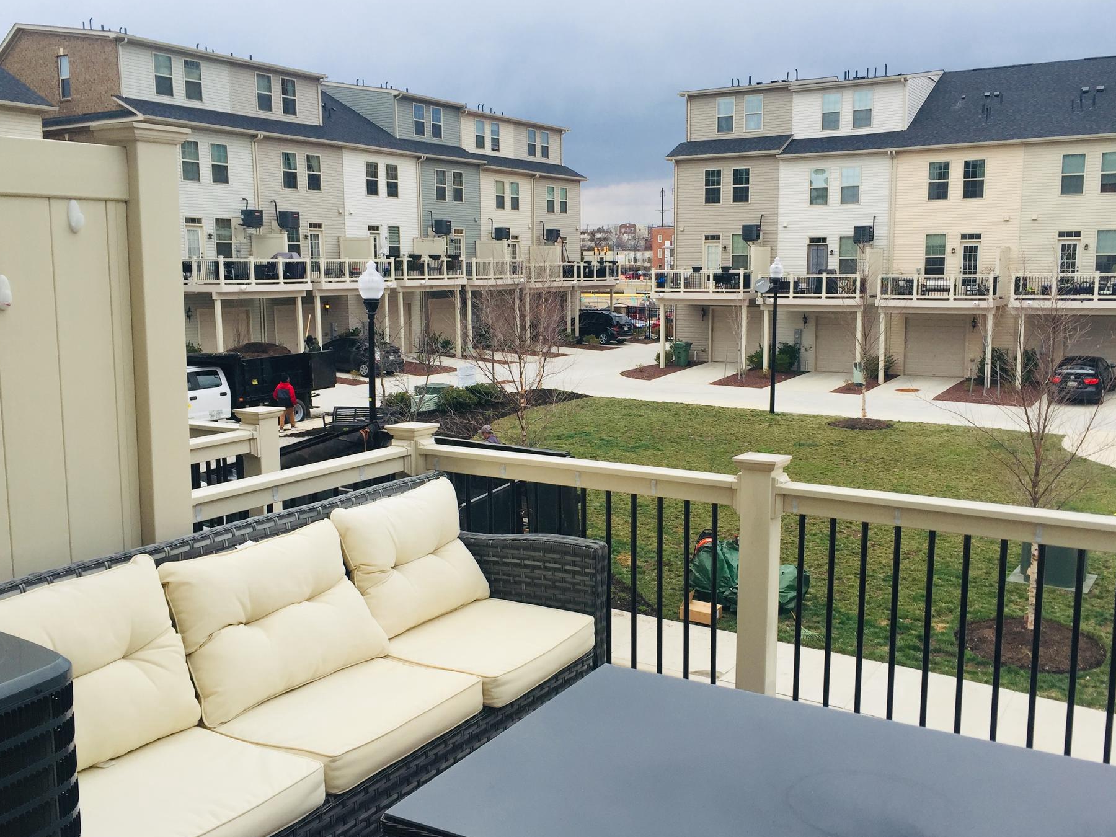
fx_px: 1064
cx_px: 605
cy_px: 420
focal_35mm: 33
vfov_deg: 42.9
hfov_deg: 55.3
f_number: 2.2
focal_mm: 4.15
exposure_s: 1/732
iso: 32
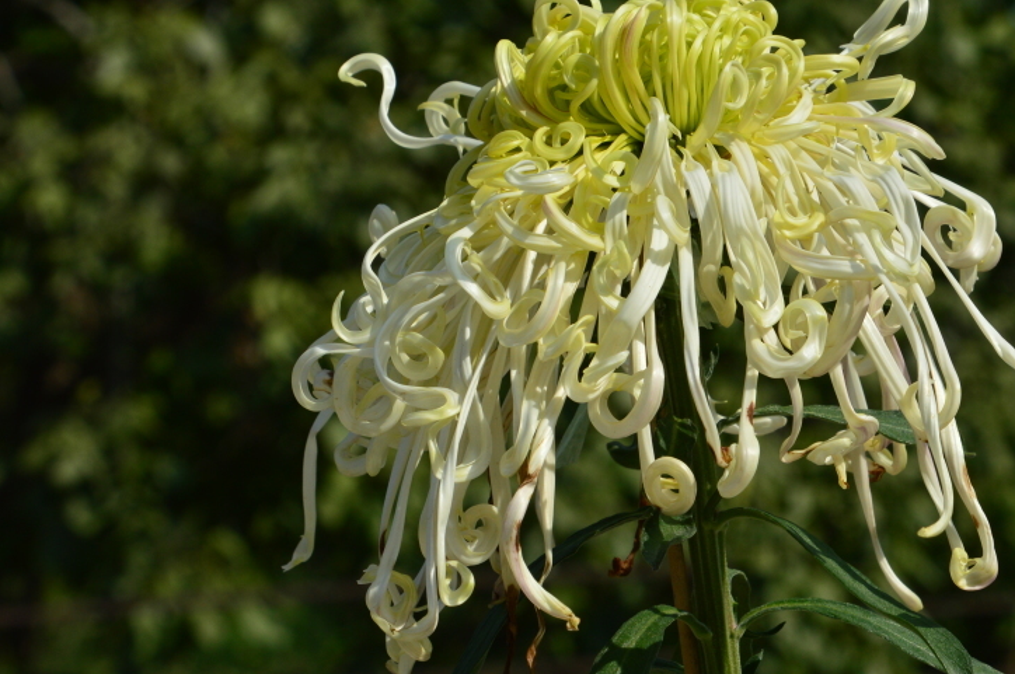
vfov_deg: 7.2
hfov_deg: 10.8
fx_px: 5379
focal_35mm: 191
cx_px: 681
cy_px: 263
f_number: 16
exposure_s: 1/400
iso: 200
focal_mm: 90
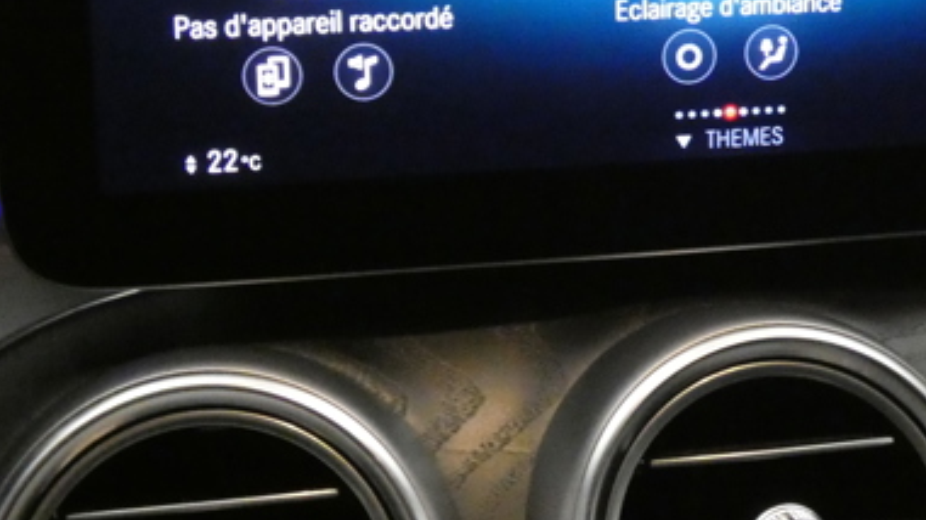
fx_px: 2135
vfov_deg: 13.9
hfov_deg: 24.2
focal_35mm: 87
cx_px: 707
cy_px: 156
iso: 1600
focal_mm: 6.8
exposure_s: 1/25
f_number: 3.5
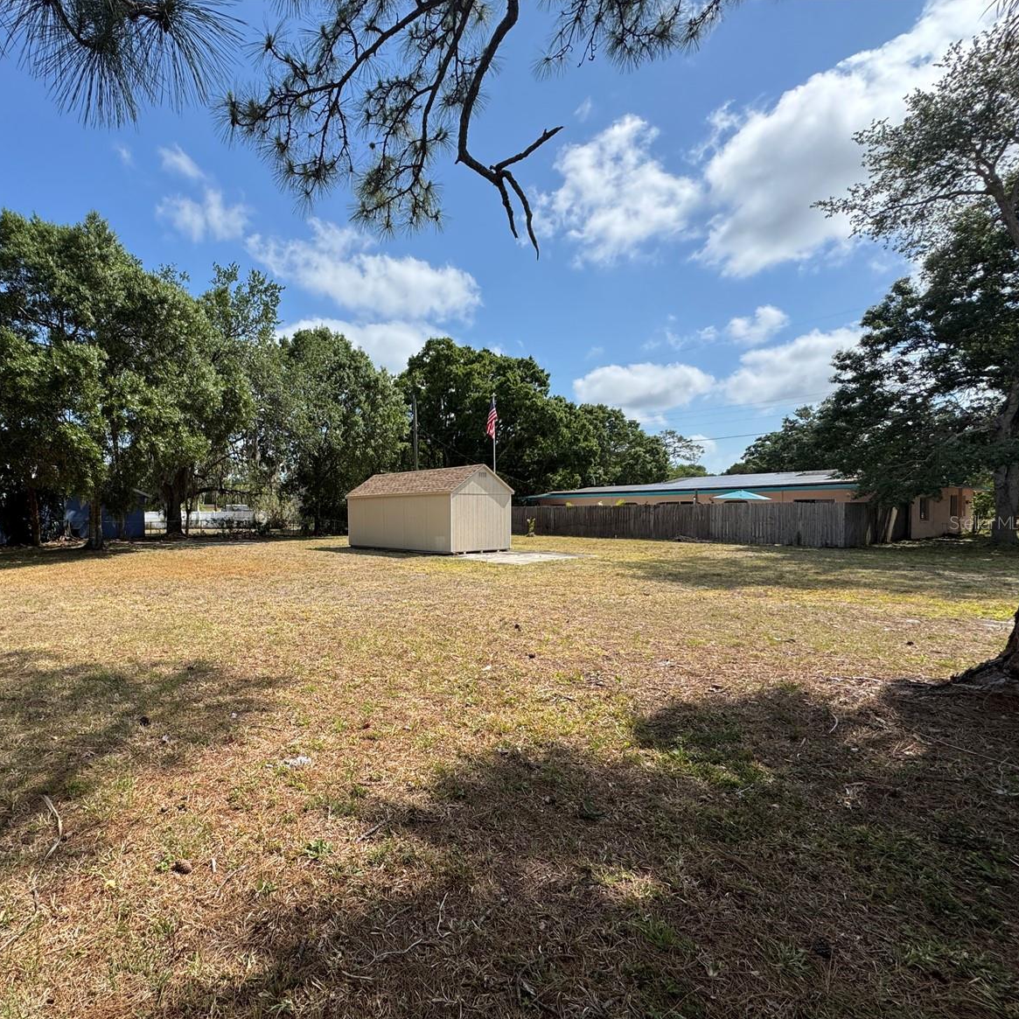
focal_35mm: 17
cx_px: 332
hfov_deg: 80.9
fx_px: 566
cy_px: 522
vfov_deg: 84.0
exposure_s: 1/1536
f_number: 2.2
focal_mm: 2.22
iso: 50
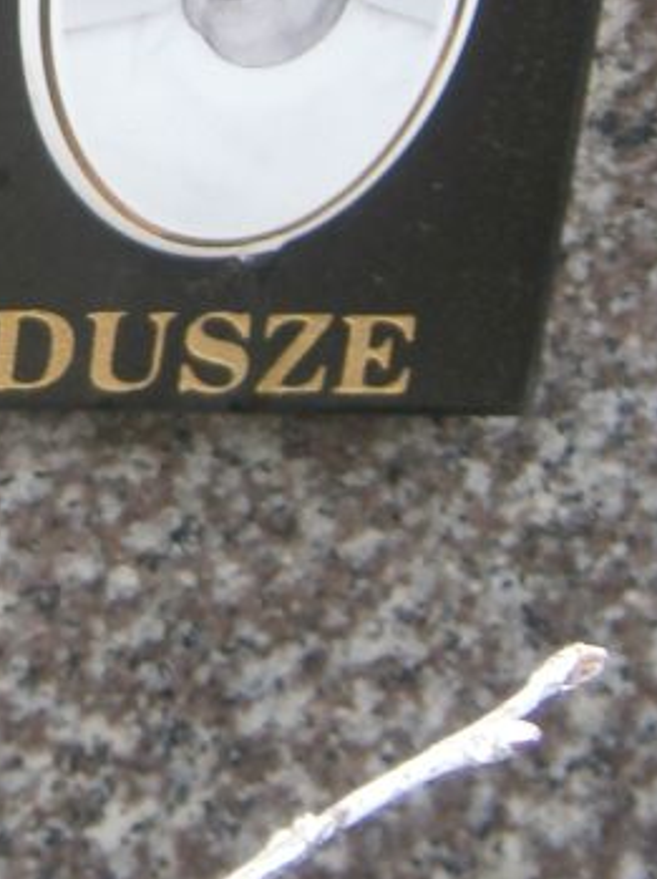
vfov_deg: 13.6
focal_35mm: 141
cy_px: -160
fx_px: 3575
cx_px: -322
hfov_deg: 10.2
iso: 80
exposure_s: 1/40
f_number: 3.1
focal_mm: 6.4
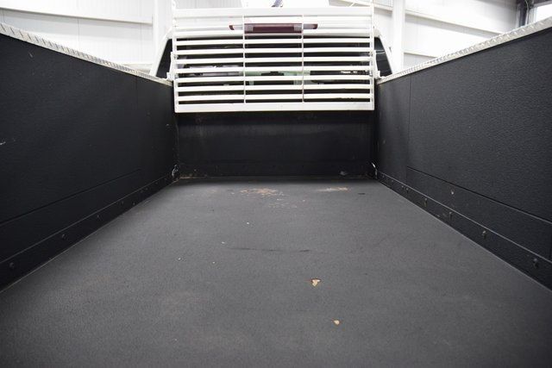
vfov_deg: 48.0
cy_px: 184
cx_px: 276
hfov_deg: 67.4
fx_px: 414
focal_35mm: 27
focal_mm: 18
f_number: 4
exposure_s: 1/60
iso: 1600
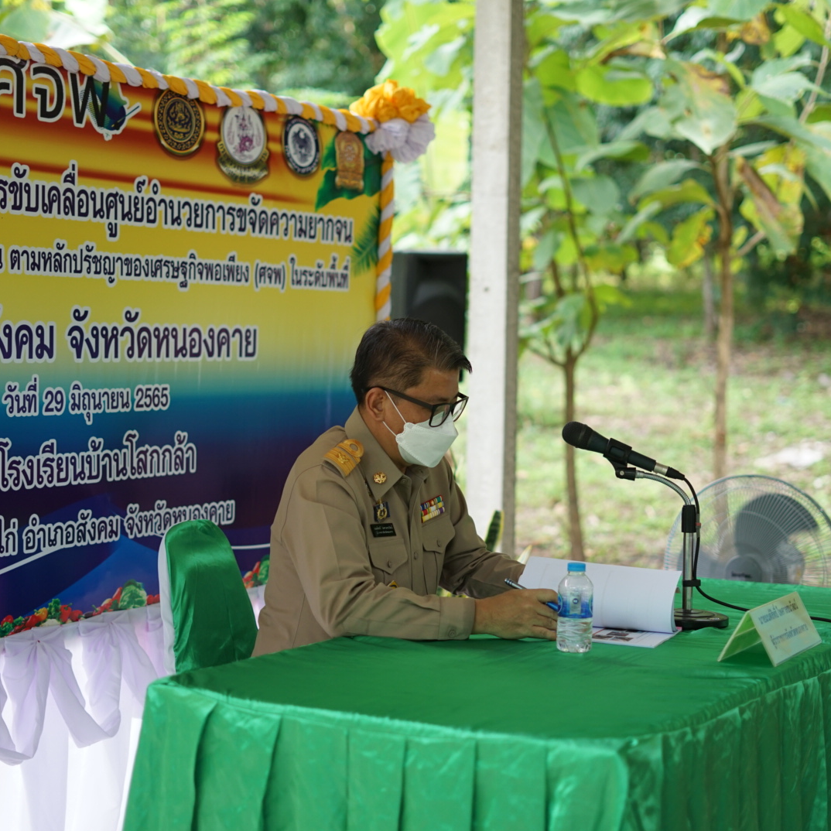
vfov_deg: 26.9
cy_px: 416
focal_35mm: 64
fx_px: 1738
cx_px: 428
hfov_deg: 26.9
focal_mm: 50
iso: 400
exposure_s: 1/640
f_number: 2
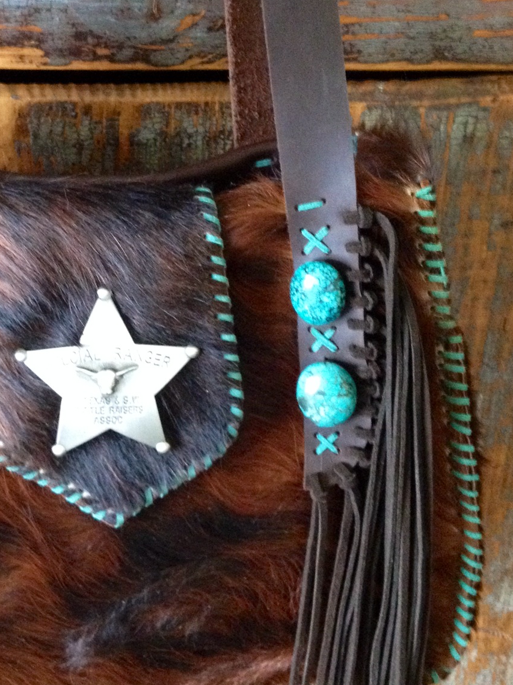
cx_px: 102
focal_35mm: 63
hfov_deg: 22.9
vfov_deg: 30.7
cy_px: 354
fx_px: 1245
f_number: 2.4
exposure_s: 1/15
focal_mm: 4.28
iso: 400
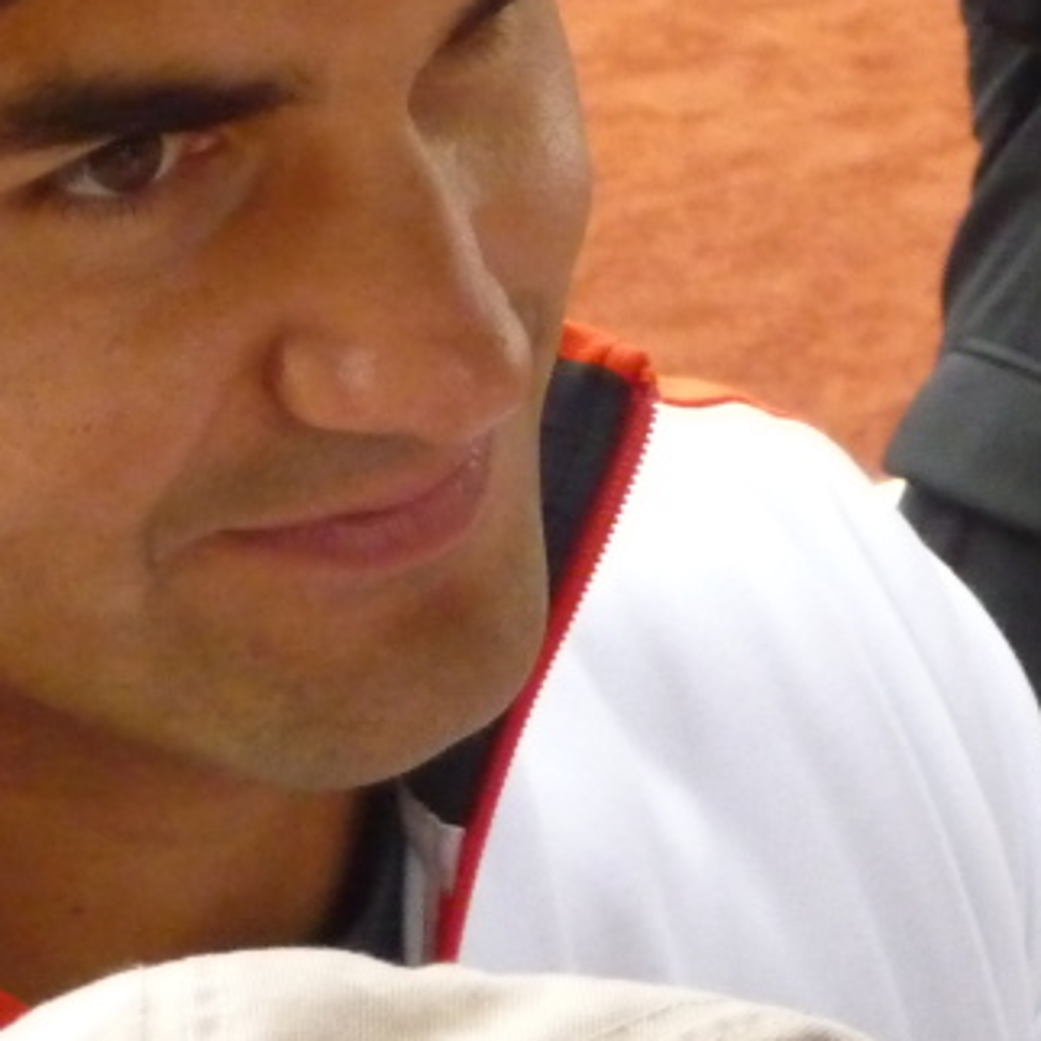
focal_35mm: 236
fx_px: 8030
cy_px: 255
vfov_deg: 7.4
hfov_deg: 7.4
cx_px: 879
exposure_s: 1/400
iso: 800
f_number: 4.7
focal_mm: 14.2
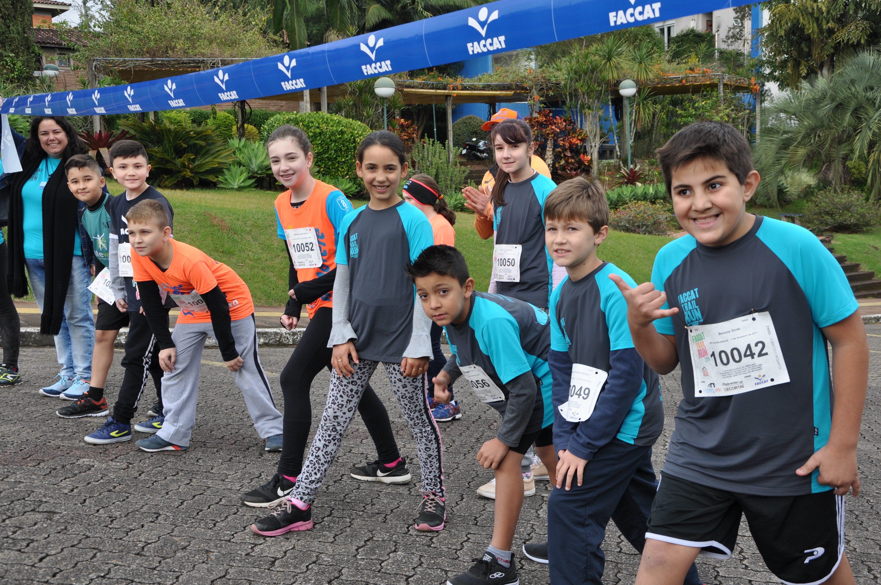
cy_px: 292
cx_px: 440
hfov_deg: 43.7
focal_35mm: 45
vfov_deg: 29.8
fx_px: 1100
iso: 200
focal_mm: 30
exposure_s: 1/200
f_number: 7.1
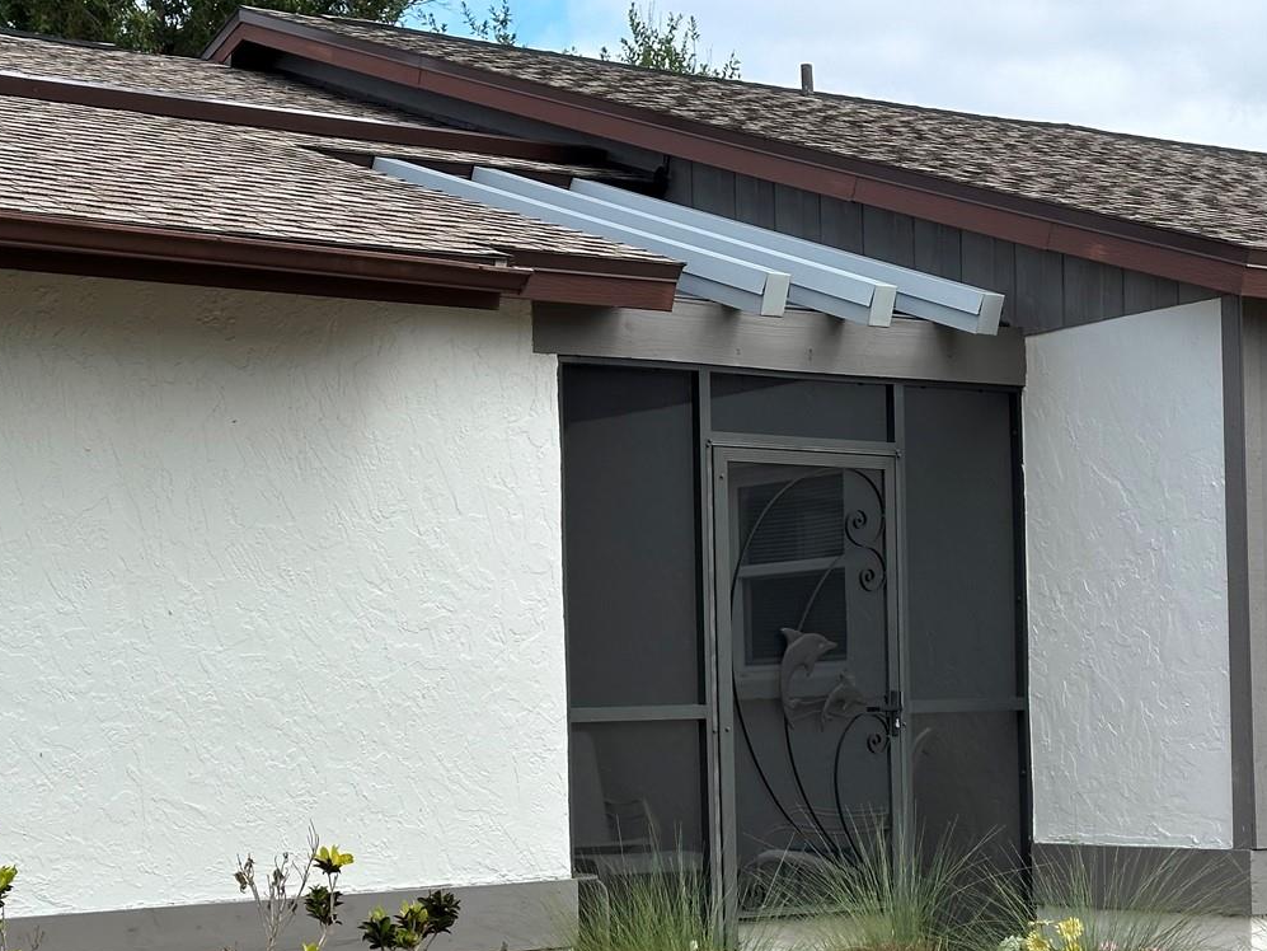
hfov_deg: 25.3
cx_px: 693
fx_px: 2819
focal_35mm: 77
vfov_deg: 19.0
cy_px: 722
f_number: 1.78
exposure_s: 1/3058
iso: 64
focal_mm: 6.86
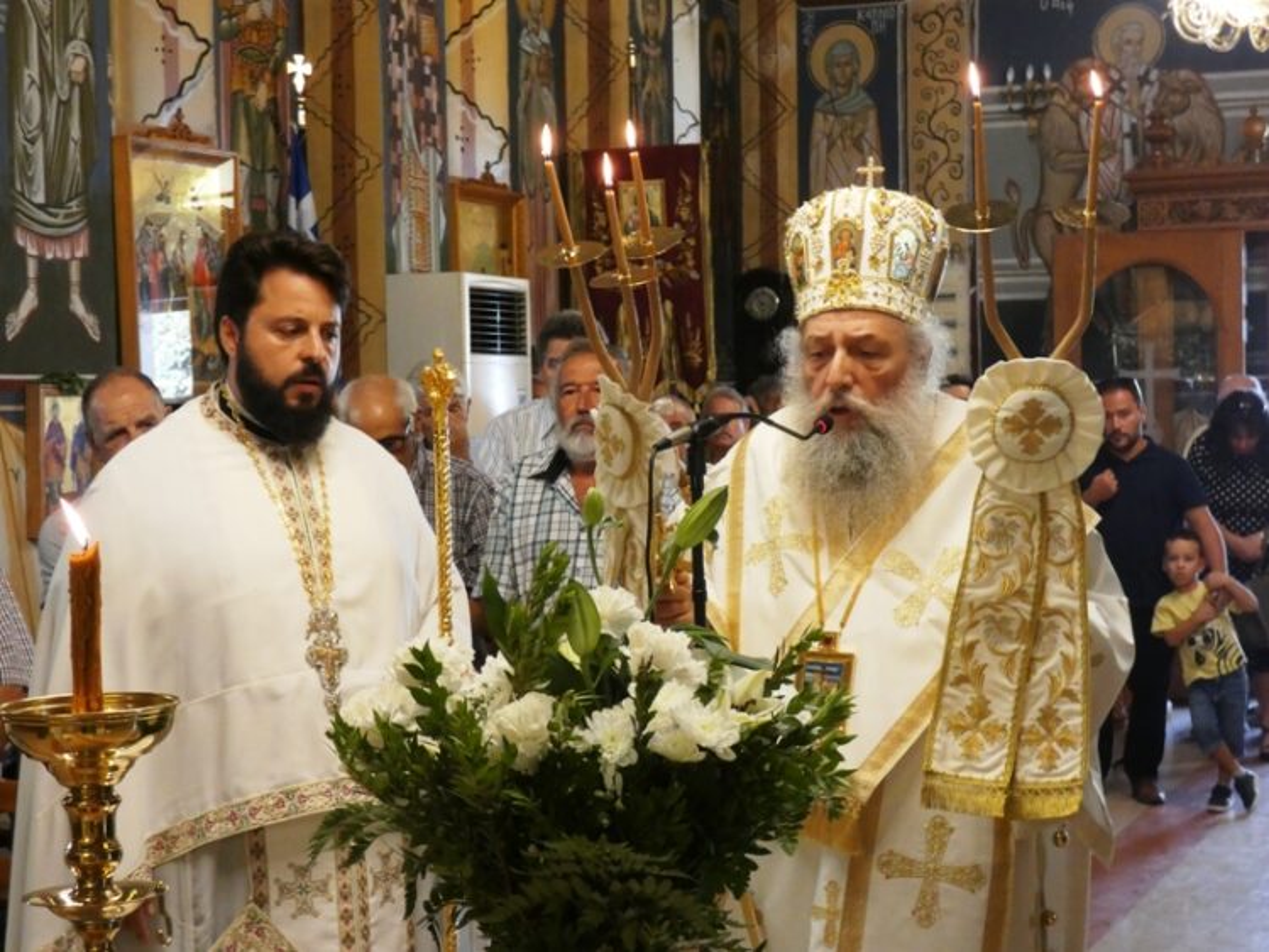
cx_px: 634
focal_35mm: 70
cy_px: 476
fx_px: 2567
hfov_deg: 27.8
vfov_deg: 21.0
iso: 640
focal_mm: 12.5
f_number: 4.3
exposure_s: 1/80
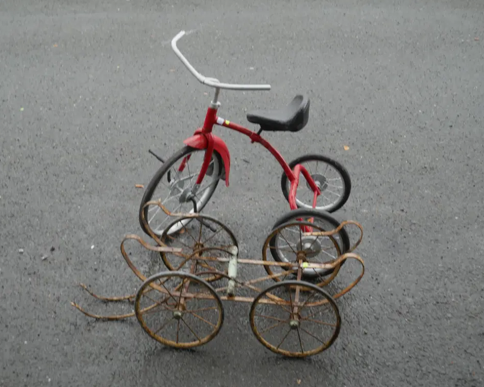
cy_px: 191
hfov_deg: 35.3
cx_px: 228
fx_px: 759
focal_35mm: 53
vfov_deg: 28.6
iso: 320
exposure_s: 1/60
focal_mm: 25
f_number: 5.3
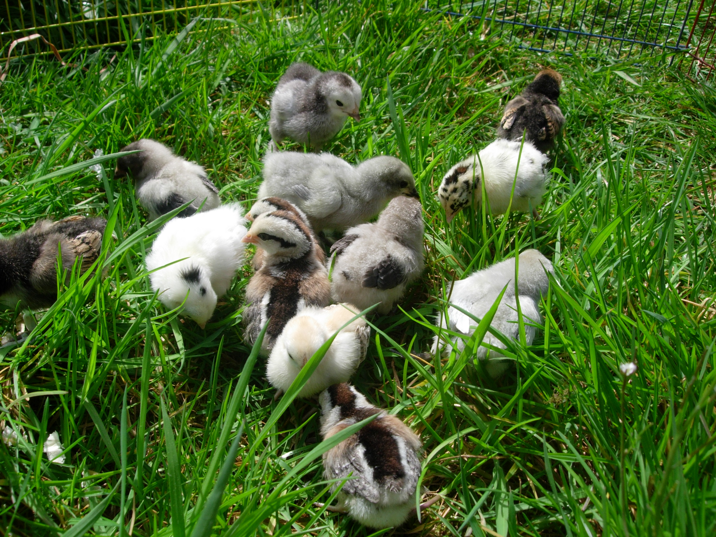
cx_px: 358
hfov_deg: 49.0
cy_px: 268
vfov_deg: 37.7
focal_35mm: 38
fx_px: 786
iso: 64
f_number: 4.8
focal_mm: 7.8
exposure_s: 1/373
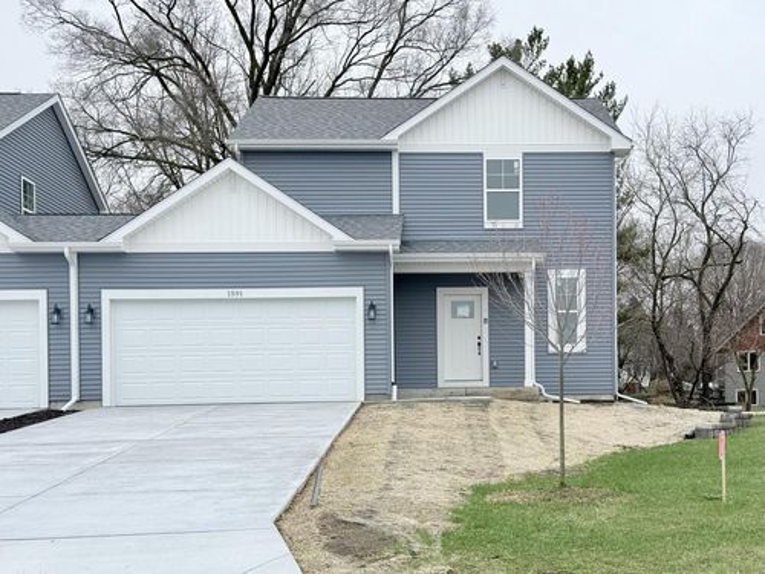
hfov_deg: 39.7
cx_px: 382
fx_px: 1061
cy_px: 287
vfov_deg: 30.3
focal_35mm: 48
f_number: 1.78
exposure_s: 1/1513
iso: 64
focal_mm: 6.76
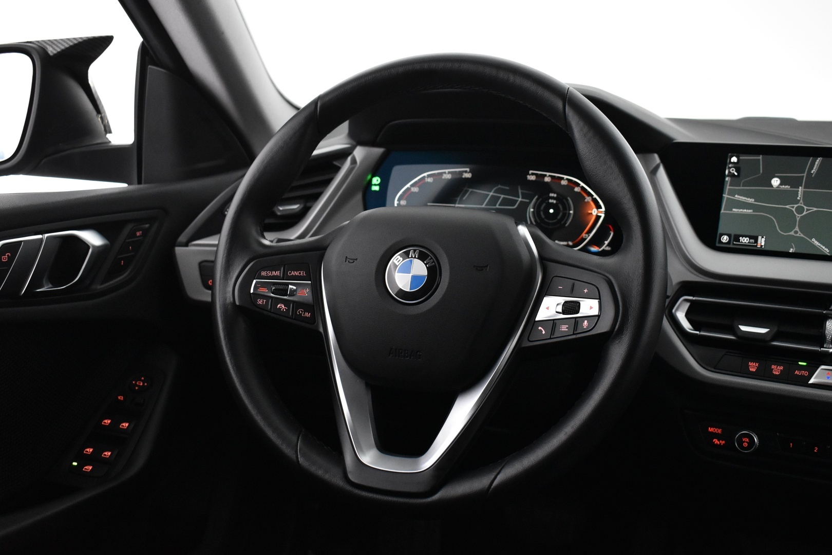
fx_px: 867
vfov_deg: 35.5
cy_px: 278
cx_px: 416
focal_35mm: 38
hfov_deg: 51.3
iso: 2800
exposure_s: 1/40
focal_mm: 25
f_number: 4
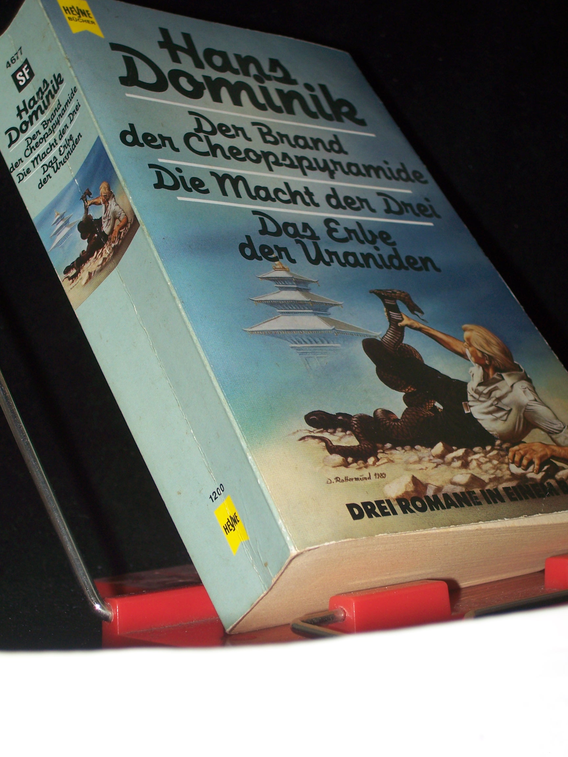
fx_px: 1444
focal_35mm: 66
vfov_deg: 29.4
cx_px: 284
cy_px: 378
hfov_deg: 22.3
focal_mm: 11
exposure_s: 1/80
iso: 80
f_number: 3.6
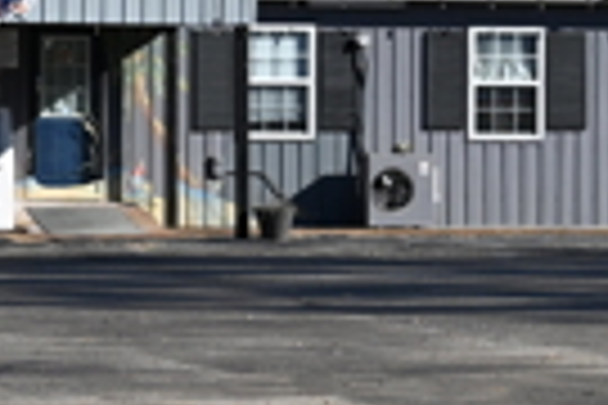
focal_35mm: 350
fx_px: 5911
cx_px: 86
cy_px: 90
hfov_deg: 5.9
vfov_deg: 3.9
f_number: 7.1
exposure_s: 1/400
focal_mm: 70
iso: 100
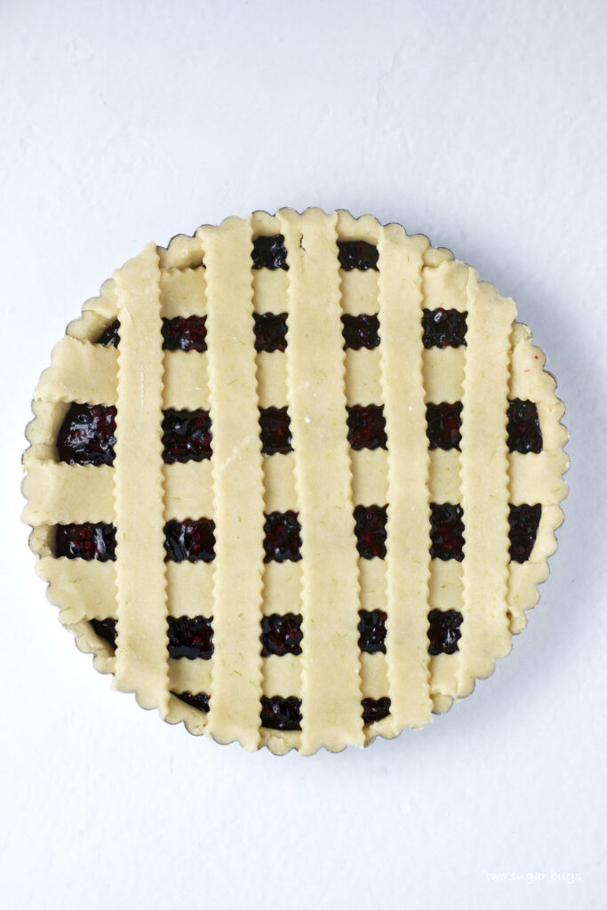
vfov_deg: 27.0
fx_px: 1896
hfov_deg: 18.2
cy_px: 455
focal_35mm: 75
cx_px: 304
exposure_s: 1/125
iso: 100
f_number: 2.8
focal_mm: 50
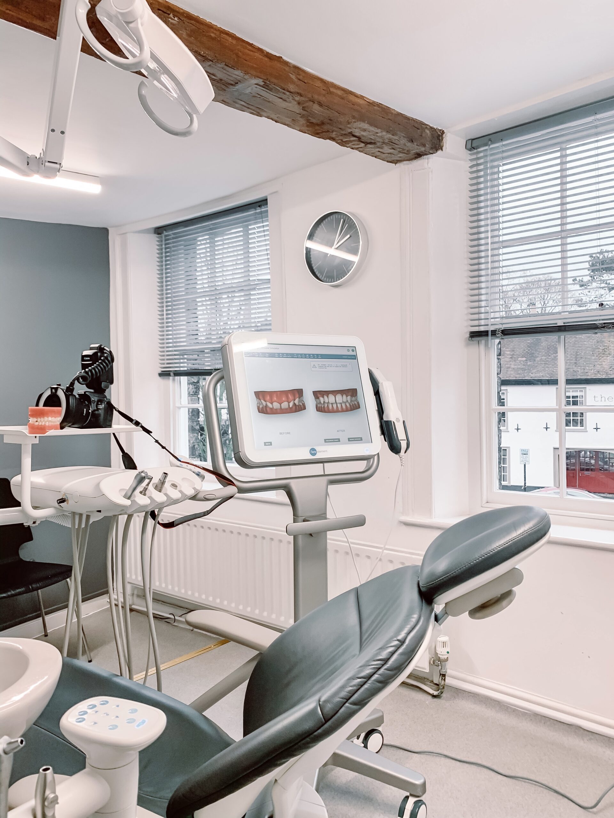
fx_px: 615
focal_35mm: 26
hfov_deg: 53.1
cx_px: 307
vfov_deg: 67.3
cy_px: 409
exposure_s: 1/100
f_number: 1.8
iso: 64
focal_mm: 4.25
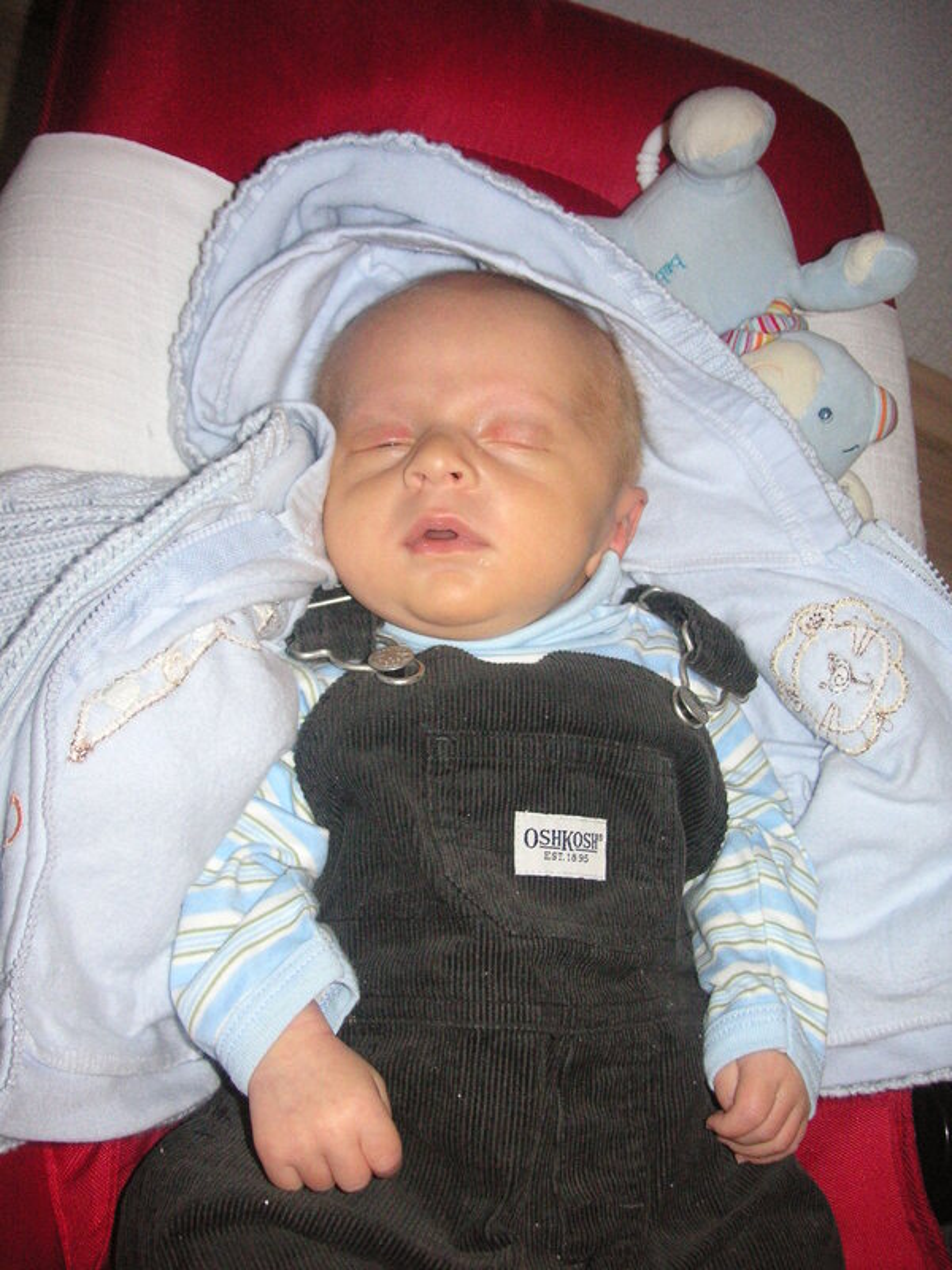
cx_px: 476
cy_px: 635
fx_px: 1357
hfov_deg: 38.7
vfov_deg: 50.1
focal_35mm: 37
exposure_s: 1/45
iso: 160
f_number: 2.8
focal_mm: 6.1
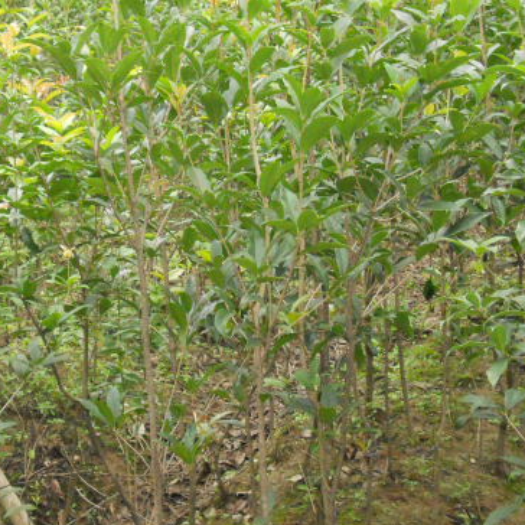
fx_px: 1441
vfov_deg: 20.6
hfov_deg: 20.6
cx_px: 215
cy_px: 196
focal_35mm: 84
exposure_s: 1/30
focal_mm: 9.8
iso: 800
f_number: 4.8
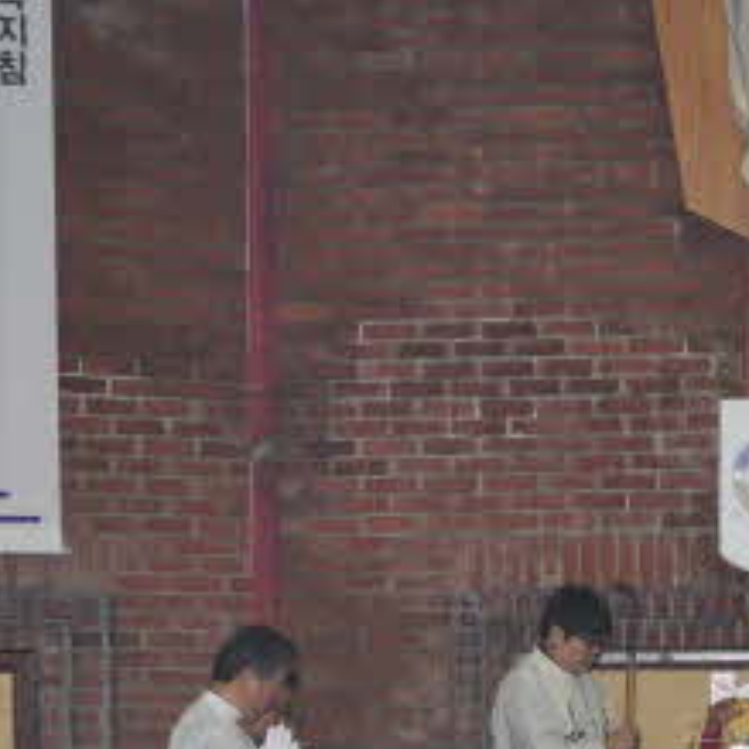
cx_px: 530
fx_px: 4651
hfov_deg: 9.2
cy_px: 793
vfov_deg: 9.1
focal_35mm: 190
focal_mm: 70
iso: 200
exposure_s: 1/60
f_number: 4.5
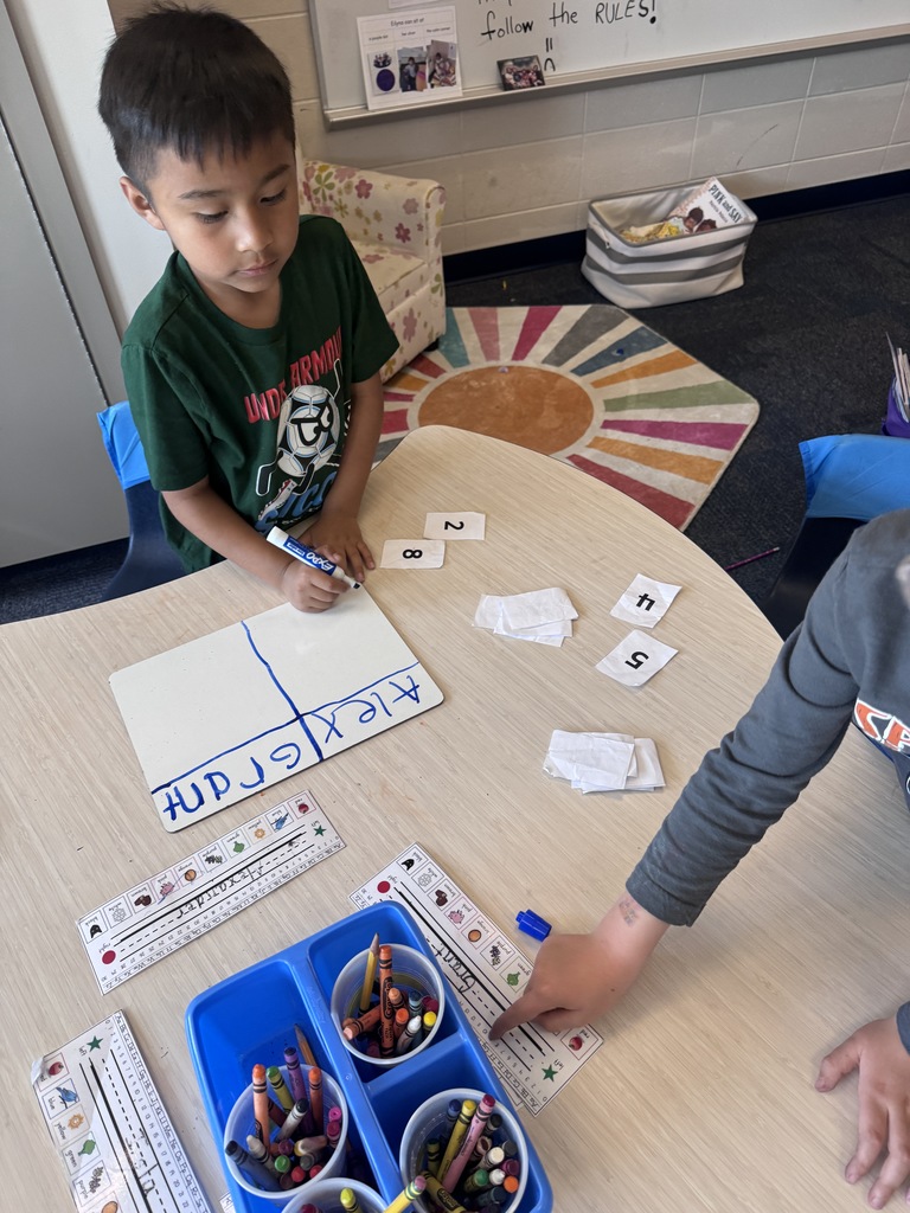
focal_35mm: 24
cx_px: 455
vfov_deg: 71.6
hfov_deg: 56.8
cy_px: 606
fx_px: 841
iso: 200
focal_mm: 6.76
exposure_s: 1/115
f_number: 1.78
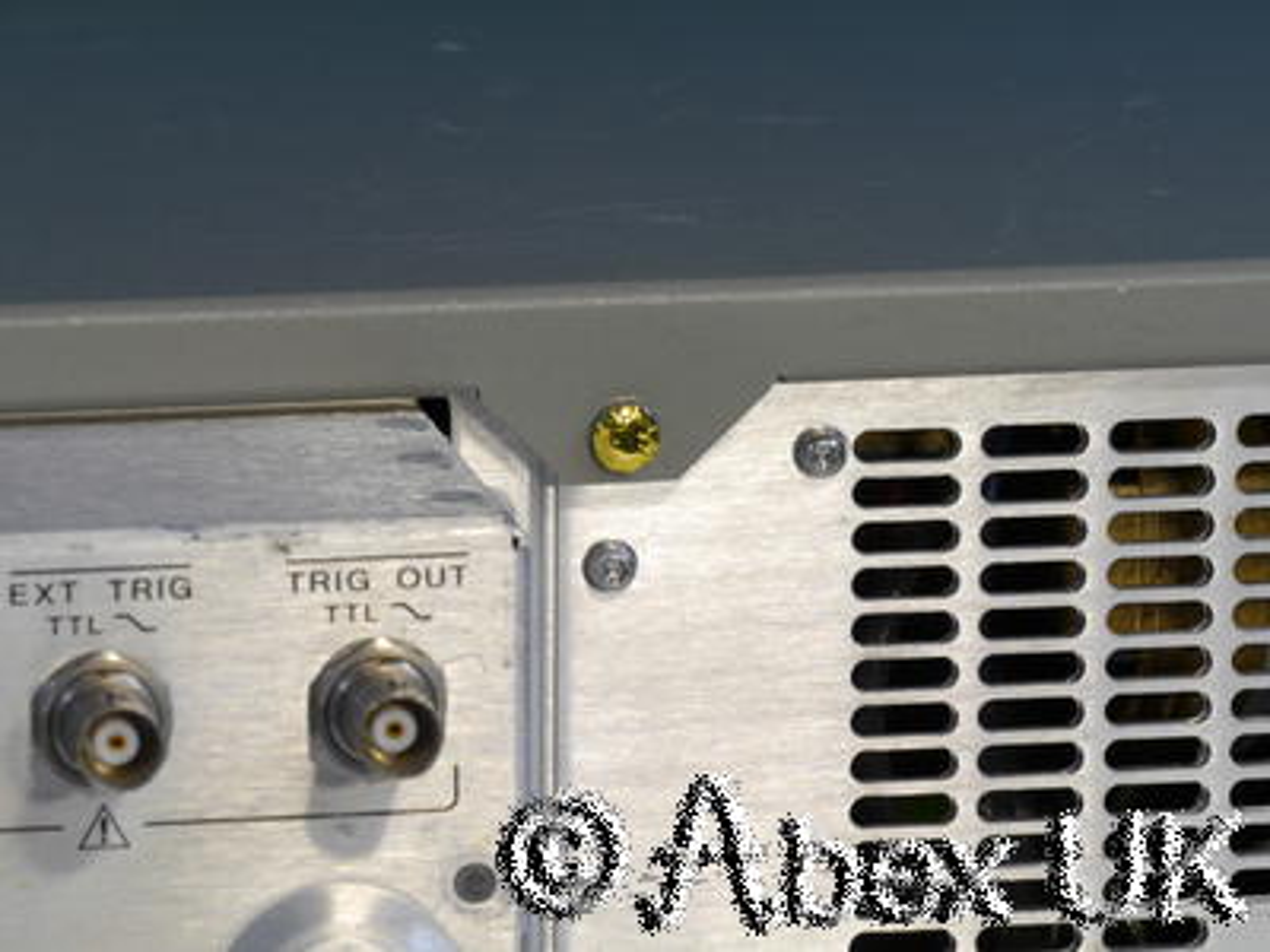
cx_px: 635
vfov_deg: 5.3
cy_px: 476
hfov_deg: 7.1
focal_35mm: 280
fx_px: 10273
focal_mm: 140
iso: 400
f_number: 14
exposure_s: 1/5
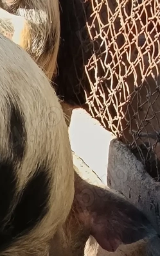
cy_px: 356
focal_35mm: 85
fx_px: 594
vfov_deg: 21.4
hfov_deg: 14.3
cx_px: -83
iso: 69
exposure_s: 1/100
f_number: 1.7
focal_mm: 5.31
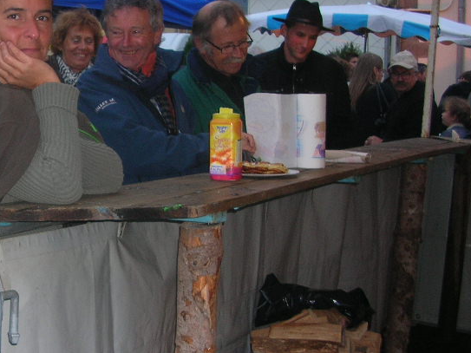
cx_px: 82
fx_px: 898
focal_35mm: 66
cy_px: 188
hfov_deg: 28.6
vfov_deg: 22.2
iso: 62
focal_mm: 5.8
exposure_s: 1/60.1
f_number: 2.8
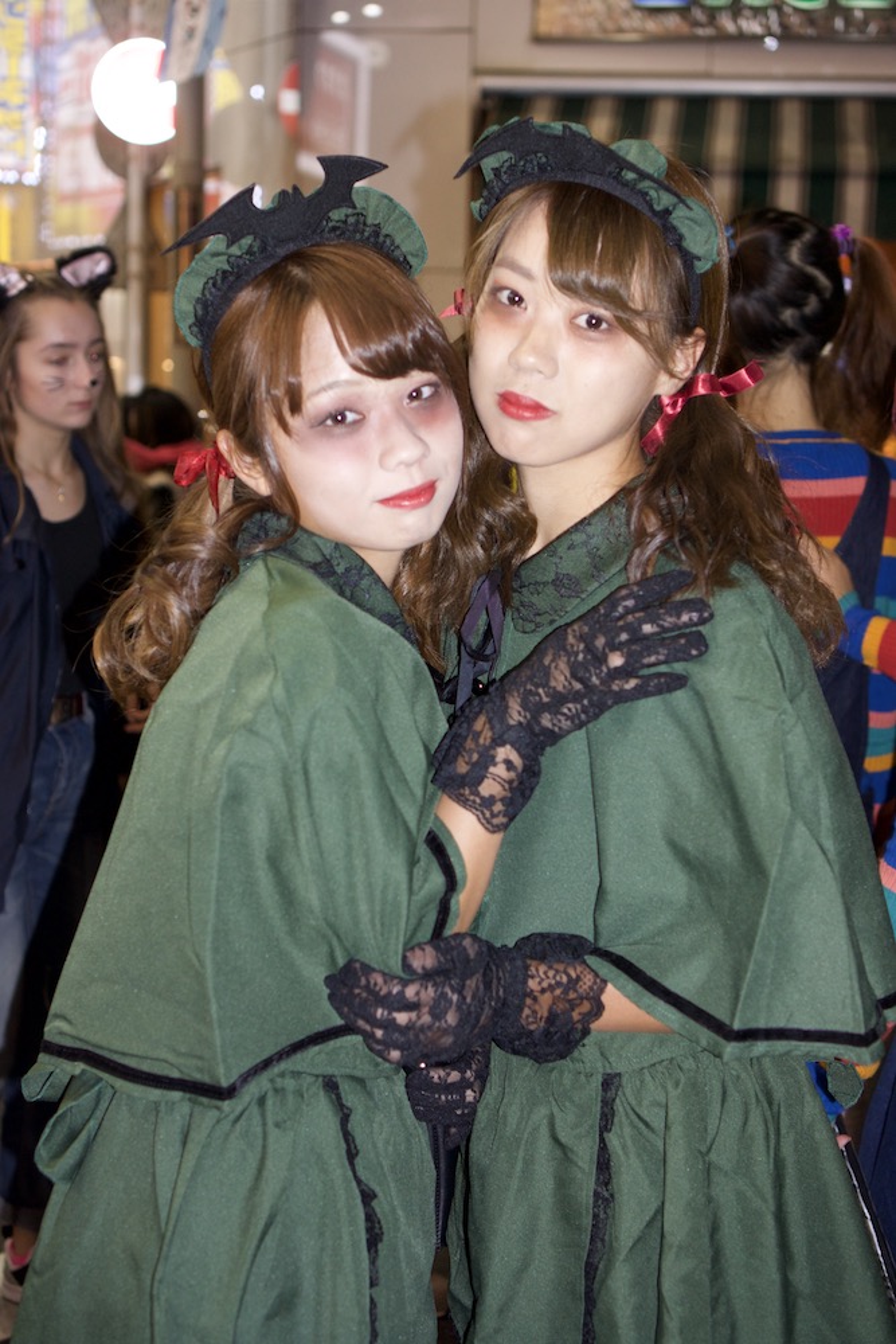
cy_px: 672
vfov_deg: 38.2
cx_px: 448
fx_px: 1941
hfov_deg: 26.0
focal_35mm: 52
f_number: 2.8
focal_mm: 35
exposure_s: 1/60
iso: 400
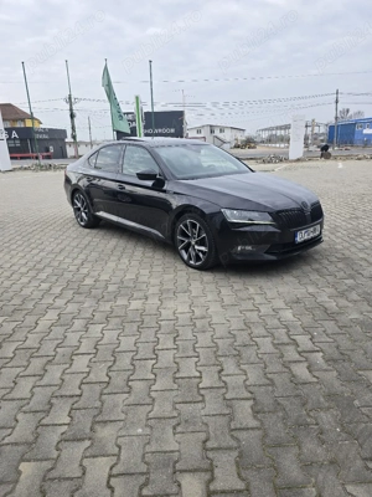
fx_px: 330
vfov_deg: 73.9
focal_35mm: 23
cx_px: 186
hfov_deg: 58.9
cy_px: 248
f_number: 1.7
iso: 12
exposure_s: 1/278
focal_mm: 6.3
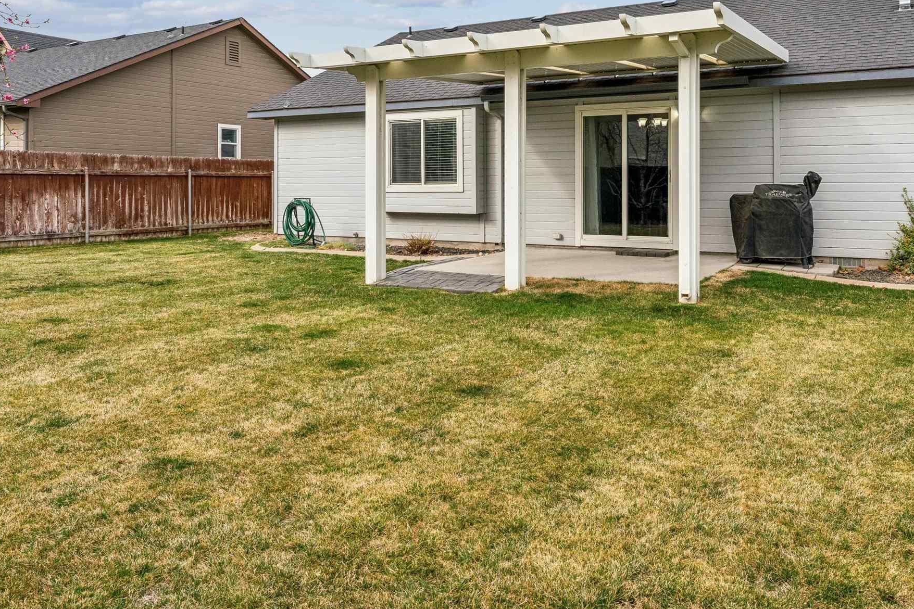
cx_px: 528
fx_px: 733
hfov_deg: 63.5
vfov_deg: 44.2
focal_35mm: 29
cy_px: 182
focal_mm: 16.5
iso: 400
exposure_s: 1/200
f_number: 13
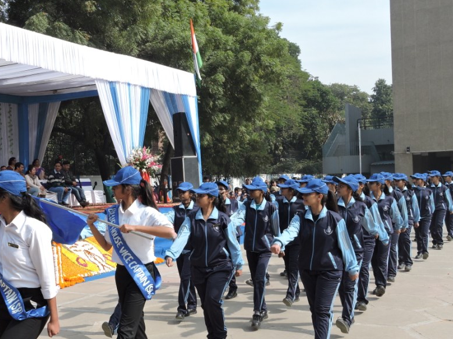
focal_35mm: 46
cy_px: 200
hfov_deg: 40.9
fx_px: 602
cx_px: 168
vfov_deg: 31.4
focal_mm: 6.3
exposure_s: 1/500
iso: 100
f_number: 3.8
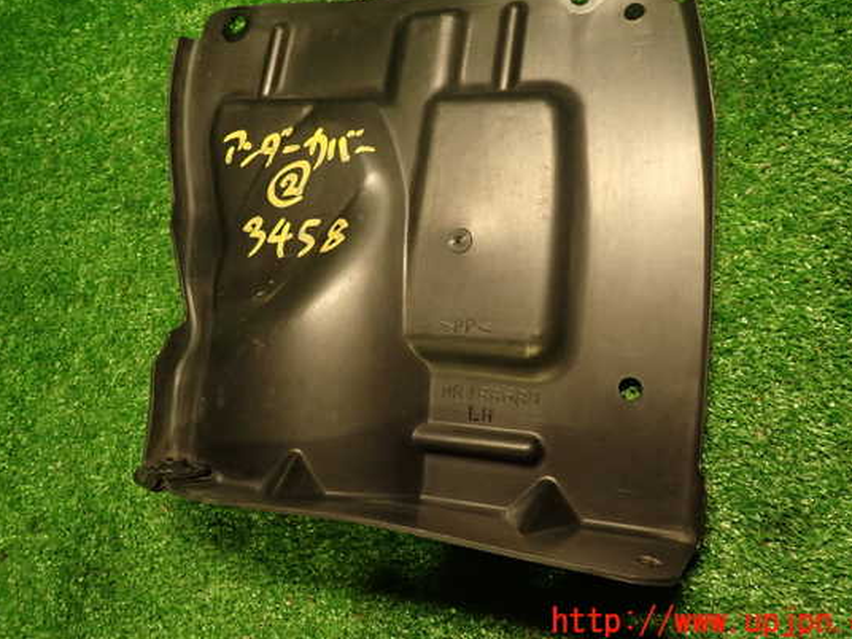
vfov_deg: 49.7
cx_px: 434
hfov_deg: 63.4
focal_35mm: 28
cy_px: 285
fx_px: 689
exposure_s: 1/30
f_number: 2
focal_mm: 4.5
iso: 320
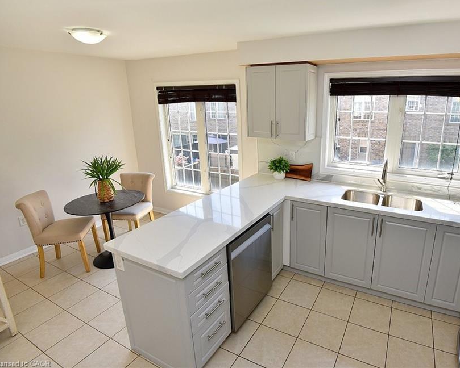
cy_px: 175
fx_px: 259
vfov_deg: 70.8
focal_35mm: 19
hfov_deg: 82.0
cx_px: 281
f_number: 7.1
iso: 500
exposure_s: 1/200
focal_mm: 16
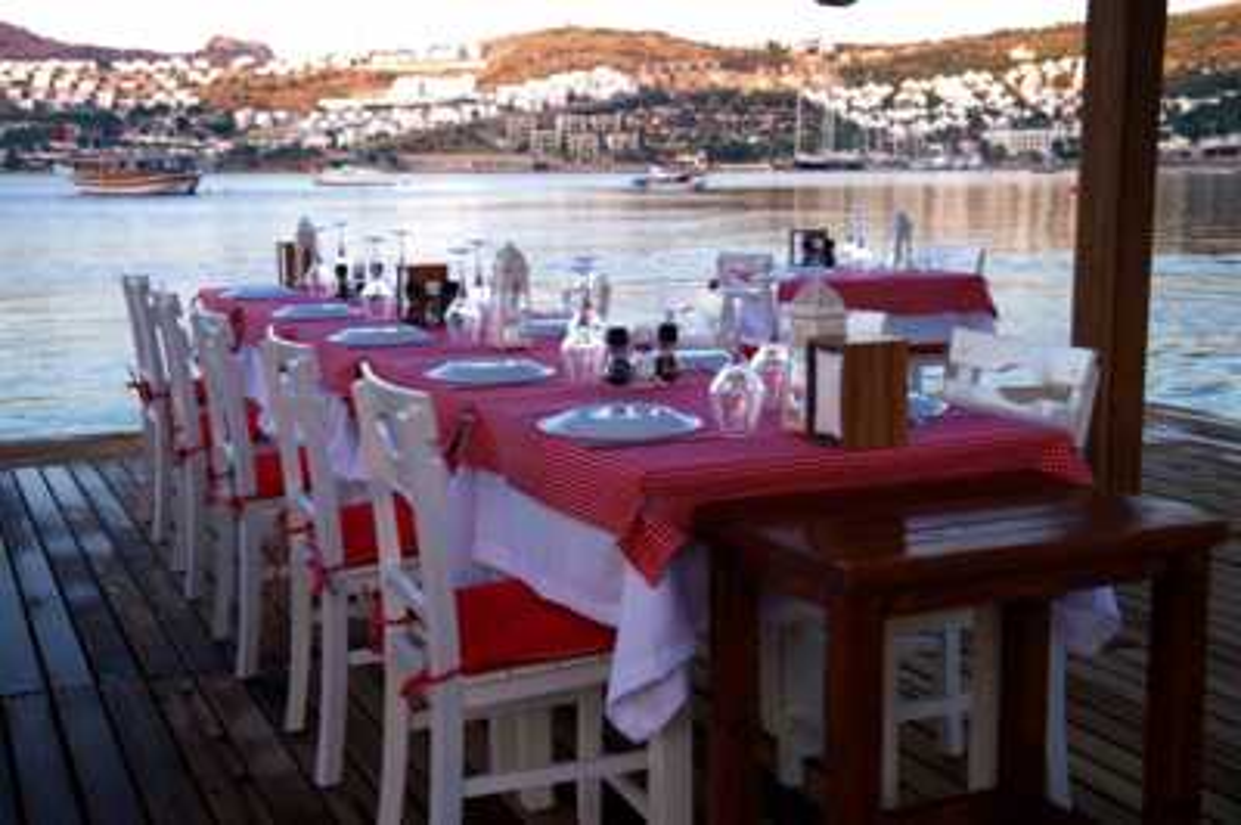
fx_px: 1447
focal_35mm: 42
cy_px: 412
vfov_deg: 31.8
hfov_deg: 46.4
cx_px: 620
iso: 100
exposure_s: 1/15
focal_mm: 28
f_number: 4
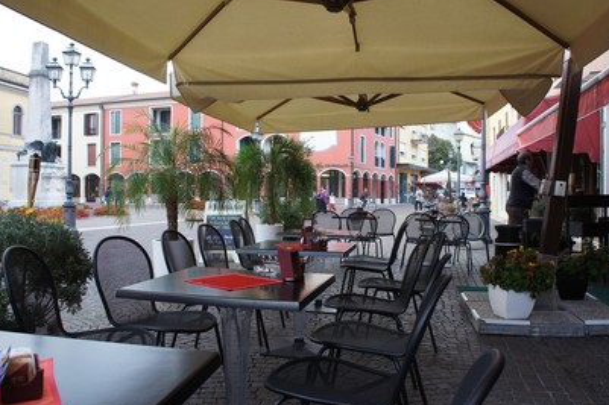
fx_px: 524
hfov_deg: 60.3
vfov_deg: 42.3
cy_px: 208
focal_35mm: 31
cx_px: 289
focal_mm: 18
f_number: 4.5
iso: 1000
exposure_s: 1/250
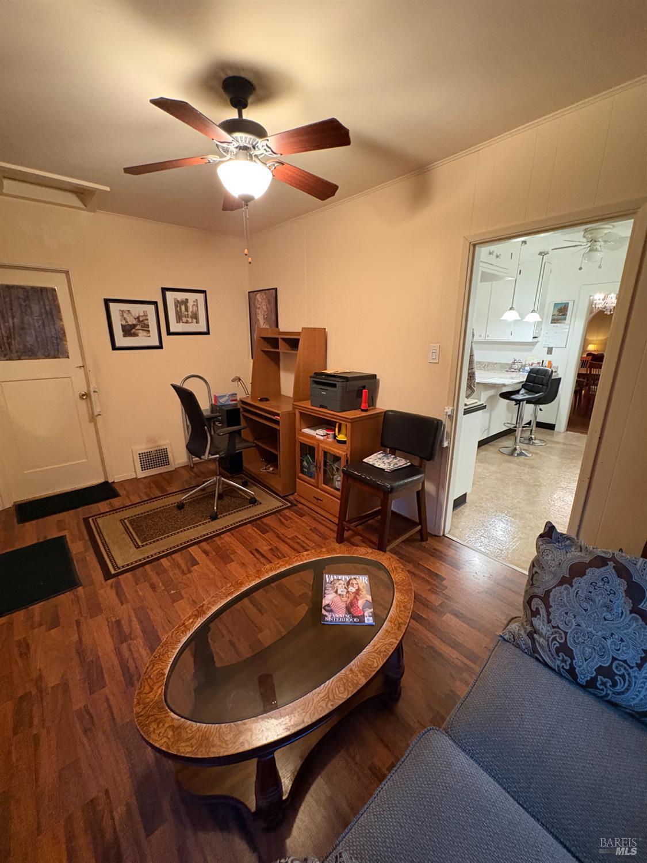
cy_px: 432
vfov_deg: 102.1
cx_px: 324
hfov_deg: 85.7
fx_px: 349
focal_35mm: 14
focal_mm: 2.22
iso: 1000
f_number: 2.2
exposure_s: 1/40
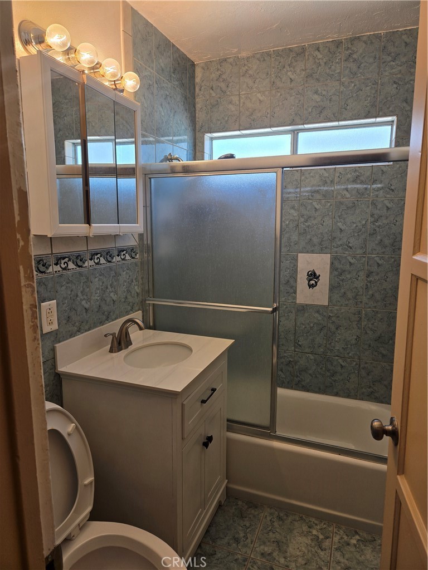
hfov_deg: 58.9
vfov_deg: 73.9
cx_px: 214
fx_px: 379
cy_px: 285
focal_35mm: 23
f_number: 1.8
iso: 40
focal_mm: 5.4
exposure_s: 1/120
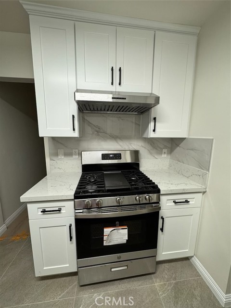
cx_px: 116
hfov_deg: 85.7
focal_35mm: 14
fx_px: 125
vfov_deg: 102.1
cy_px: 154
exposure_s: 1/120
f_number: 2.2
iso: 250
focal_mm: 2.22
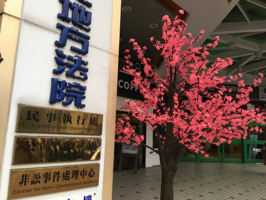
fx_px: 223
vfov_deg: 48.2
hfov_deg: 61.7
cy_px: 100
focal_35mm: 29
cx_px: 133
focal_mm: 4.15
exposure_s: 1/120
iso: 40
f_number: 2.2
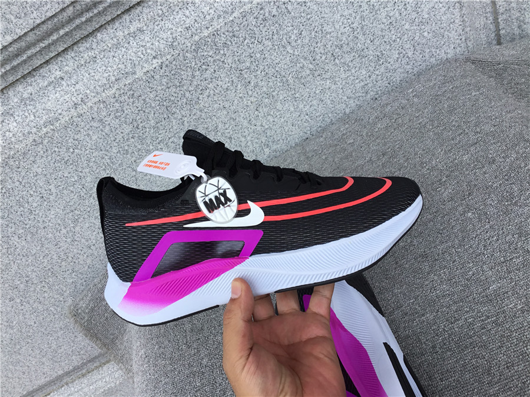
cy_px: 198
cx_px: 265
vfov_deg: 45.4
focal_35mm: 31
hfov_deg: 58.4
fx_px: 475
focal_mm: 3.3
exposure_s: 1/433
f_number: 2.4
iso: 25
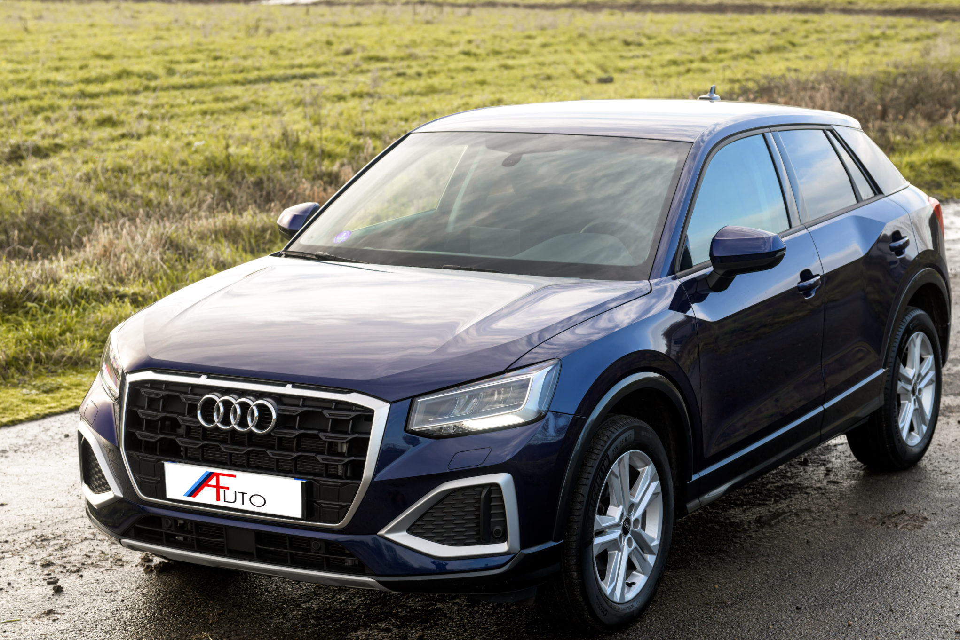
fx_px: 1973
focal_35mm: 74
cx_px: 504
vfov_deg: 18.4
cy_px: 381
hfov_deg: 27.3
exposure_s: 1/200
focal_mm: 59
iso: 125
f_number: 4
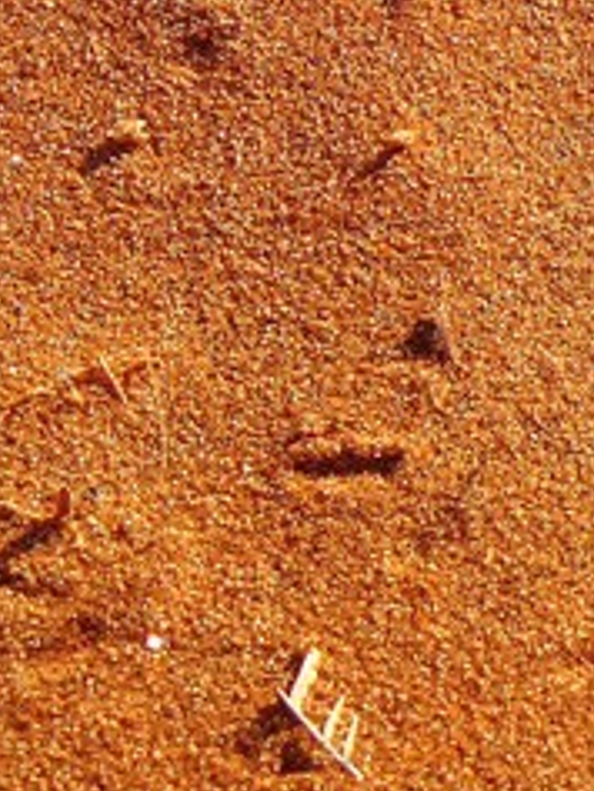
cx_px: 1672
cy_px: -92
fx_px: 9784
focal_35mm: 428
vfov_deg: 4.6
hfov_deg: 3.4
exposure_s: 1/800
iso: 80
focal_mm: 17.7
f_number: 2.8
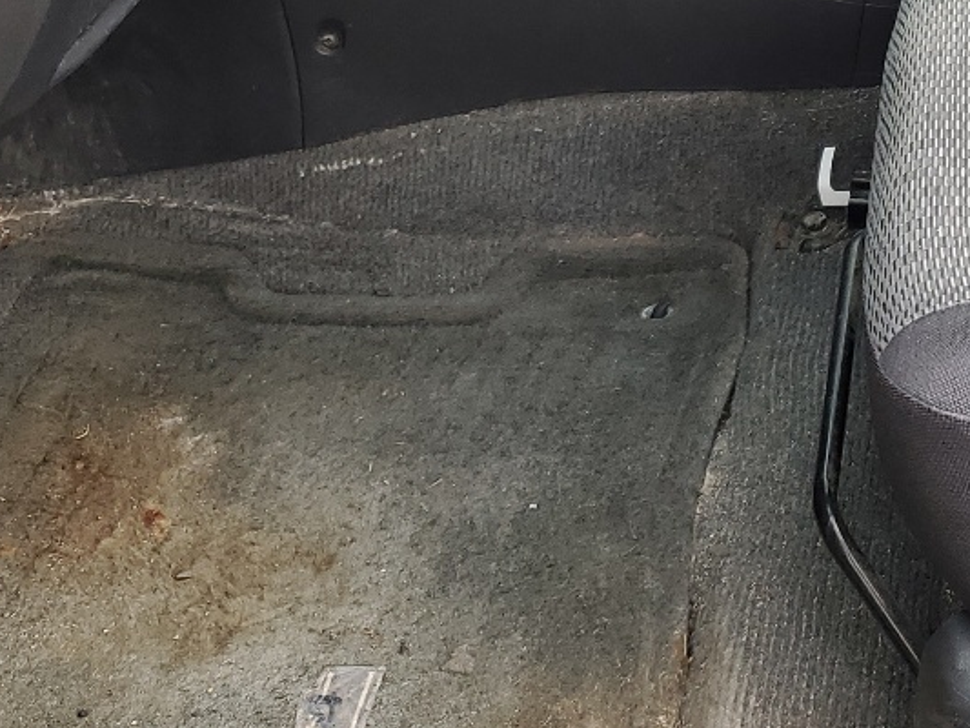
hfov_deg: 23.3
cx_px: 1110
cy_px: -253
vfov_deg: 17.6
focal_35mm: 78
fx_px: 2186
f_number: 1.5
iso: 50
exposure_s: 1/196
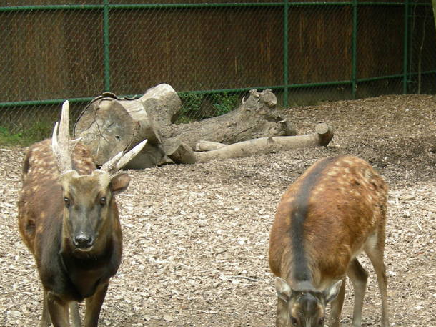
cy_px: 225
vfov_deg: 17.5
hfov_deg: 23.1
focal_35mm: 84
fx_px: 1058
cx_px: 315
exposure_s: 1/90.2
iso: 64
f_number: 3.9
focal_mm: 10.4
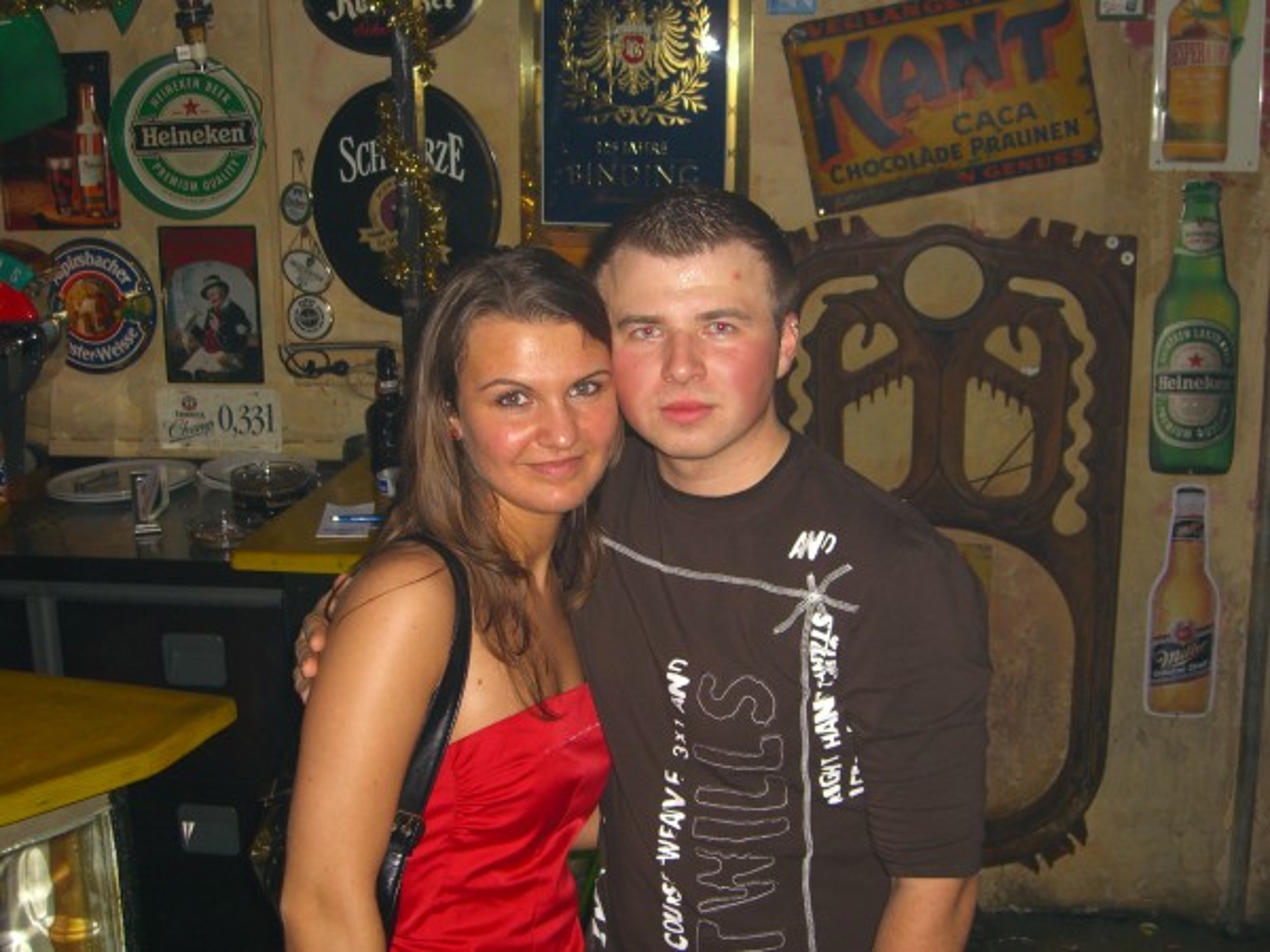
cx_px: 635
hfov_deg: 41.2
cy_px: 476
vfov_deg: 31.5
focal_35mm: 46
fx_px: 1688
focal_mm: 9.5
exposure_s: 1/60
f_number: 3.1
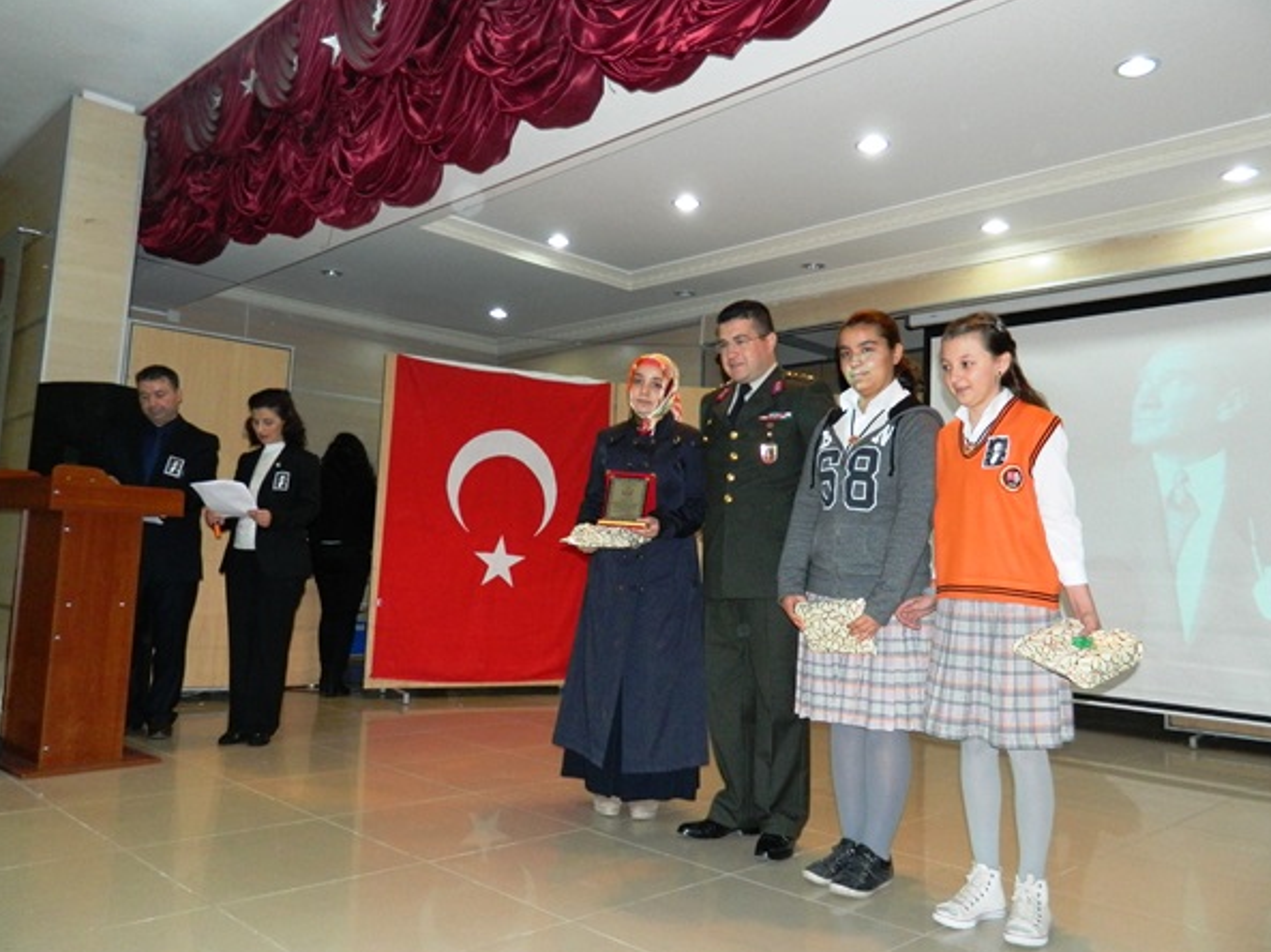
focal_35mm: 27
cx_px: 634
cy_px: 470
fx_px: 991
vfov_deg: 51.3
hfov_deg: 65.4
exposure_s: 1/30
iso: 320
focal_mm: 4.5
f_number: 3.1
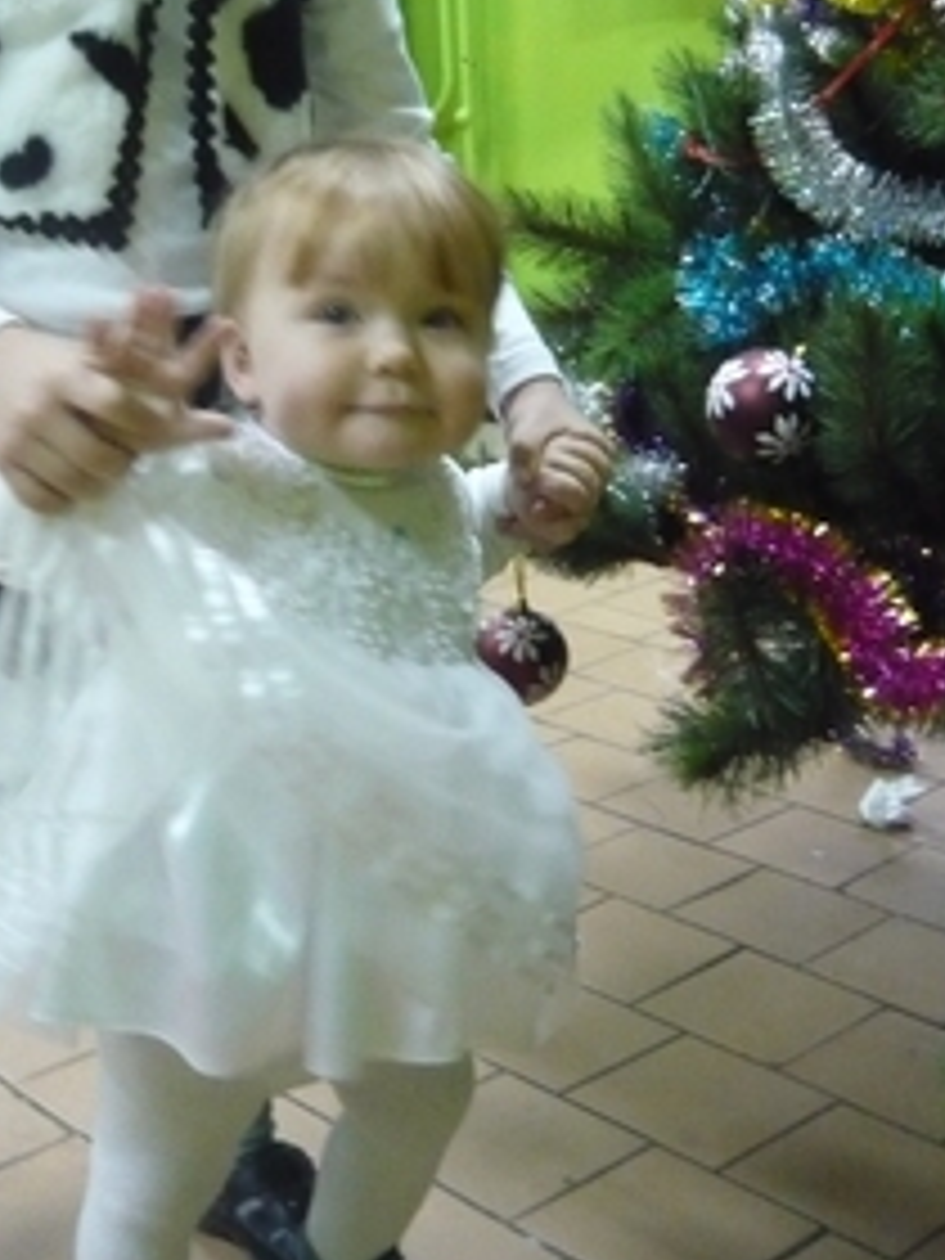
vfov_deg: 35.7
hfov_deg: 27.2
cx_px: 261
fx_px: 1929
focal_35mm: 53
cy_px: 392
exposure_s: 1/30
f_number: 2.8
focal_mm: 5.5
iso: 800
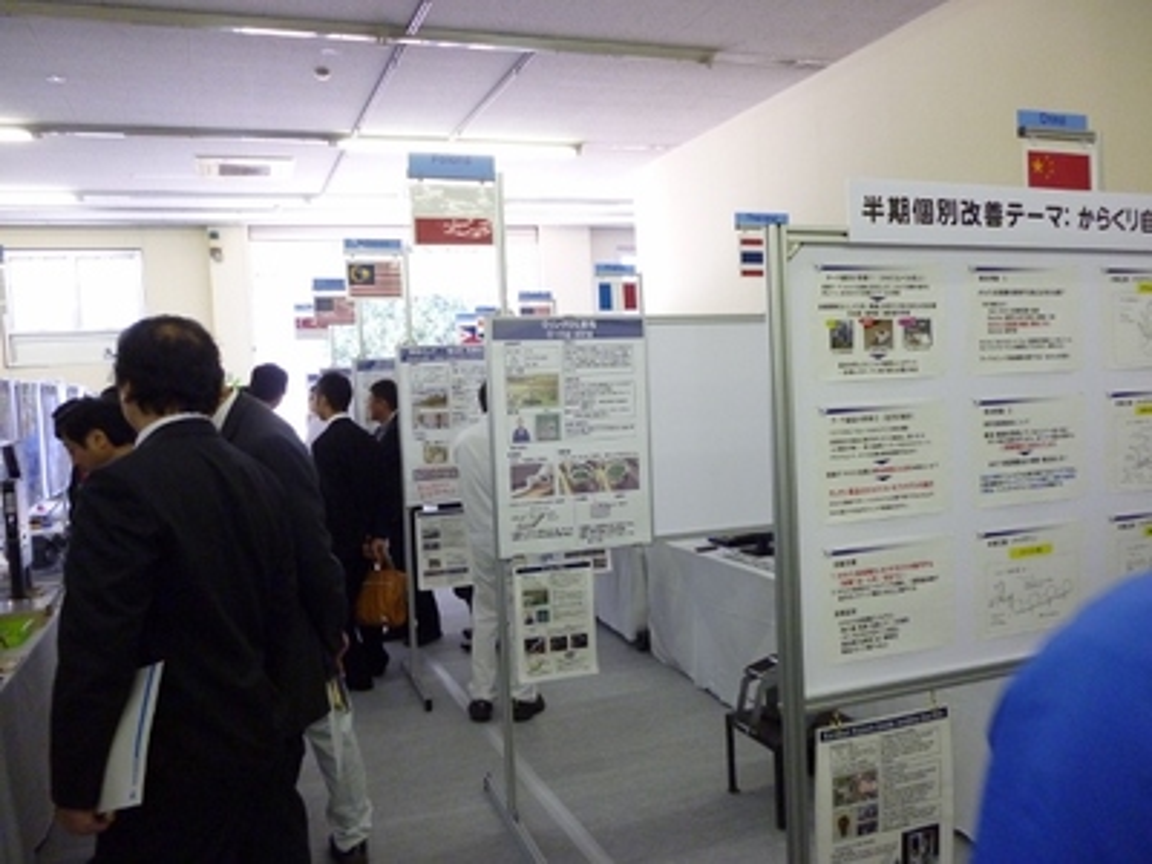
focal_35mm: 28
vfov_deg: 49.7
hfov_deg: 63.4
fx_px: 932
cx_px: 576
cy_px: 432
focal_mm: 5
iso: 400
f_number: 3.1
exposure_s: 1/40
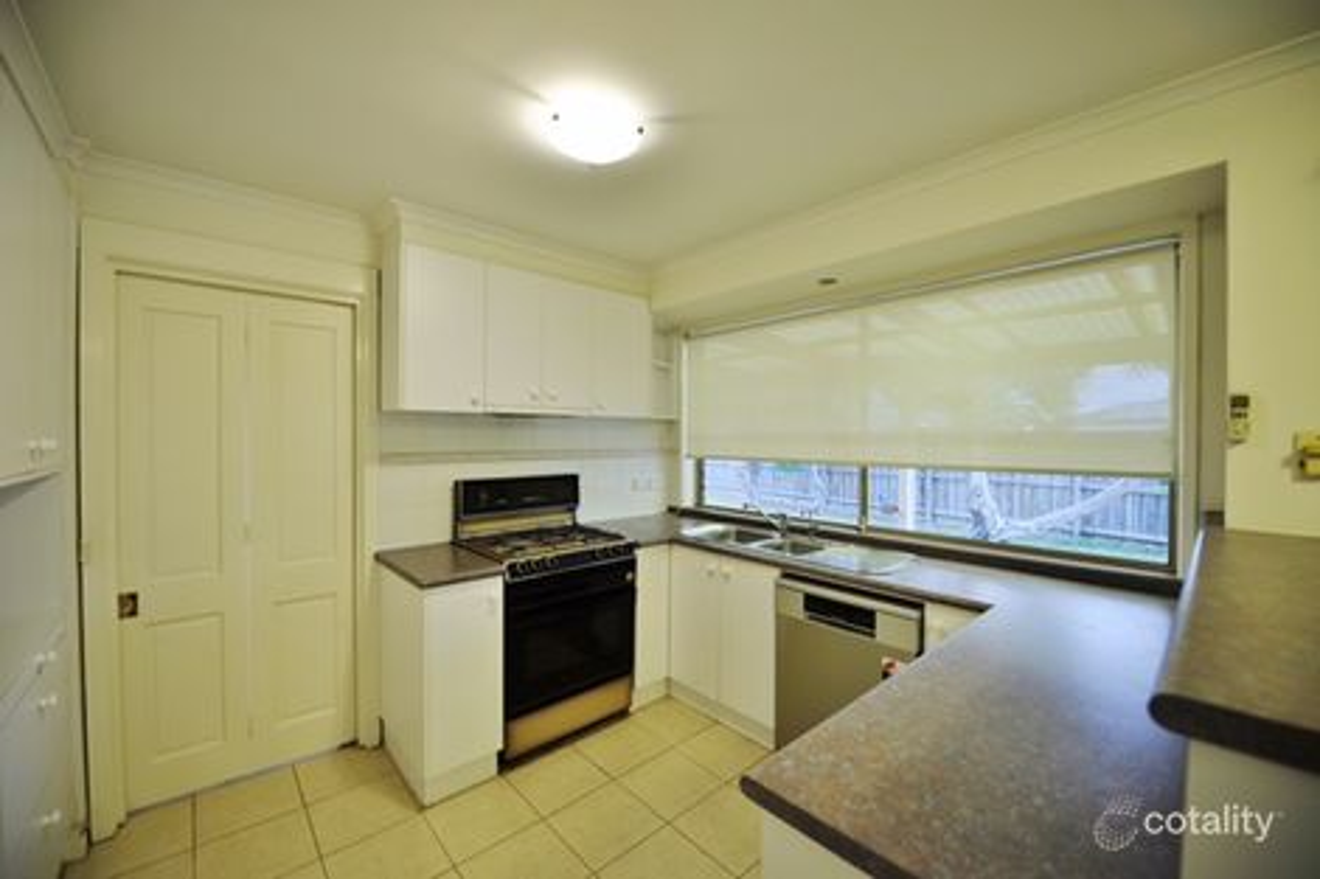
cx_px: 660
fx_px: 513
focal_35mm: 14
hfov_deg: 104.3
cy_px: 440
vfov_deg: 81.2
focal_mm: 14
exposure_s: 1/20
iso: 200
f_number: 2.8
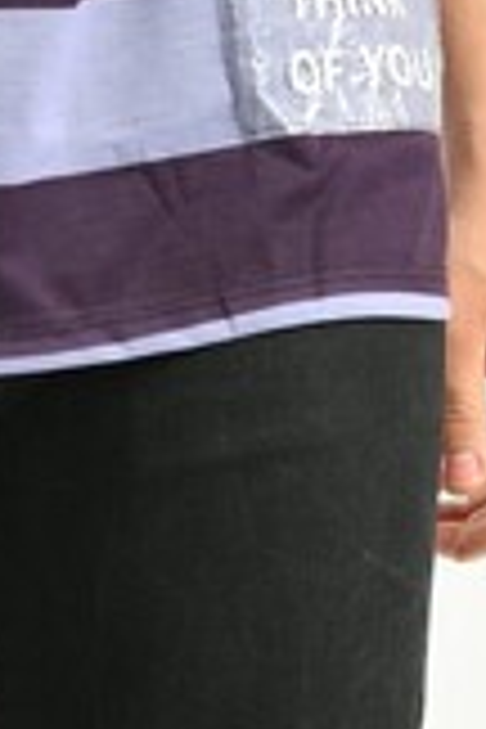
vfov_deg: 3.3
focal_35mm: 624
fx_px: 12635
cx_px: 14
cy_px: -500
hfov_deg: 2.2
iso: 100
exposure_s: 1/160
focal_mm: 135
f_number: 5.6
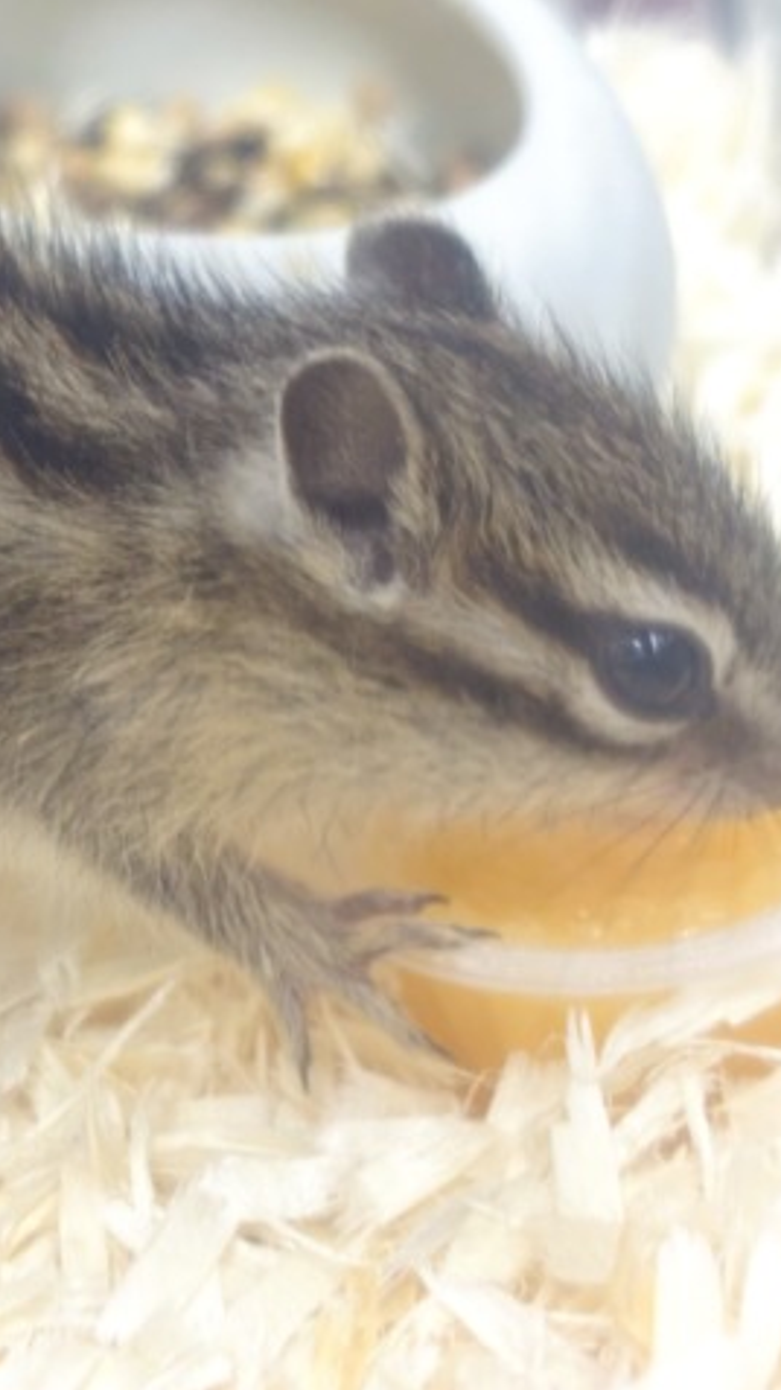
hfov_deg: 15.6
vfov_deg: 27.9
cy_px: 694
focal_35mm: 76
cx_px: 35
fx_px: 2800
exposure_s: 1/33
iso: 160
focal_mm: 5.96
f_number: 1.6
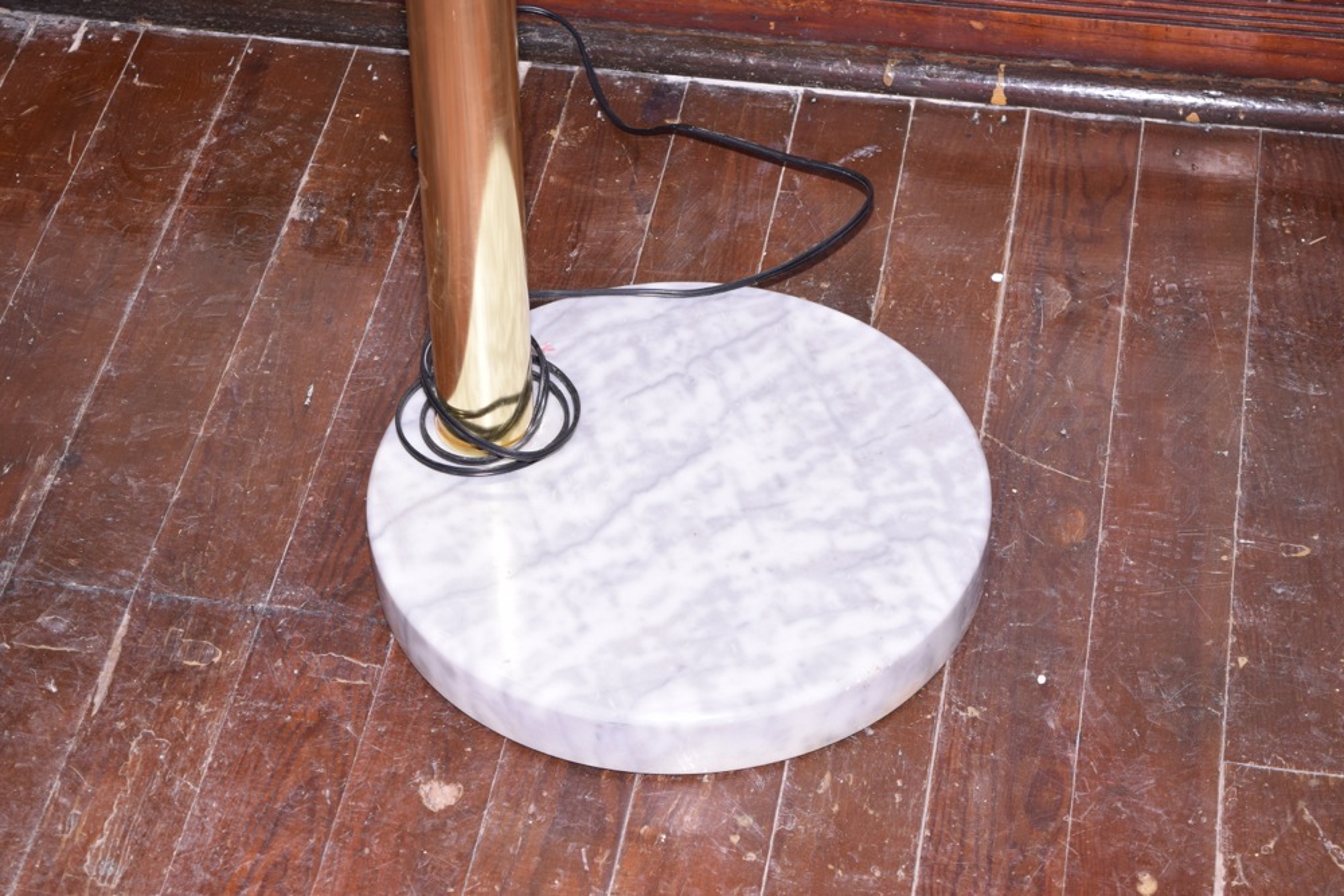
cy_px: 448
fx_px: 3080
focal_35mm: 82
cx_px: 672
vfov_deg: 16.6
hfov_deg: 24.6
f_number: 6.3
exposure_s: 1/125
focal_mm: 55
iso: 200
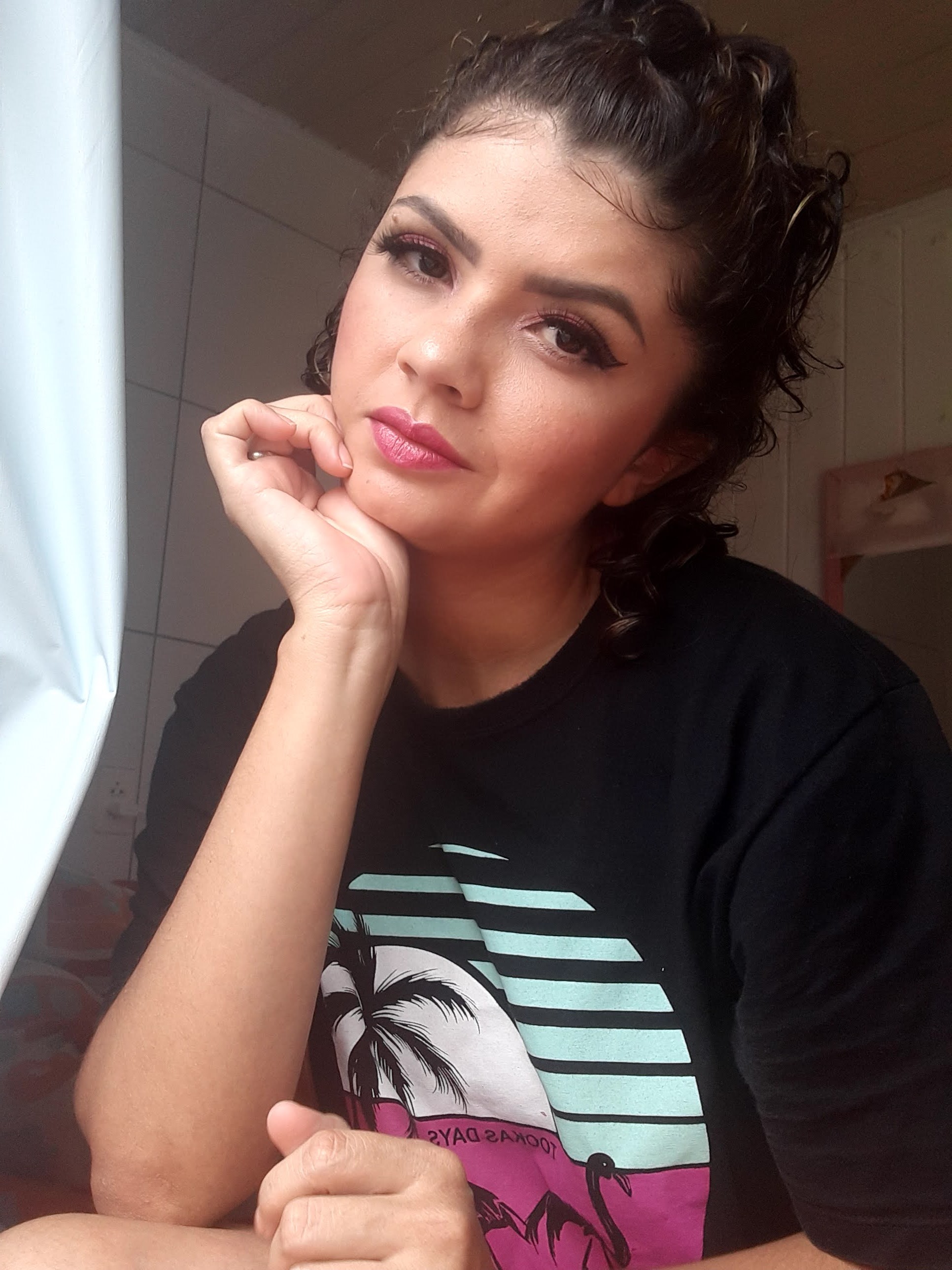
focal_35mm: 32
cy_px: 635
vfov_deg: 56.8
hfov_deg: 44.2
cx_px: 476
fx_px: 1173
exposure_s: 1/113
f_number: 2
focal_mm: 2.66
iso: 40
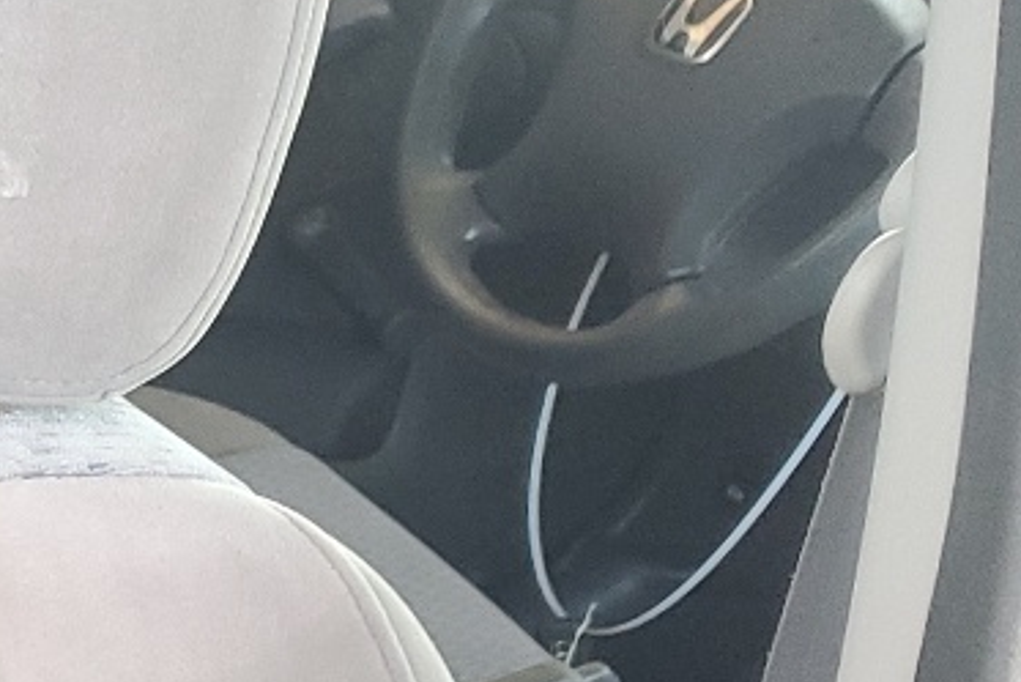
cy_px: 901
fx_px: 3291
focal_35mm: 116
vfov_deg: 11.5
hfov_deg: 14.4
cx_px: -1081
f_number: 1.5
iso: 88
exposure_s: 1/120
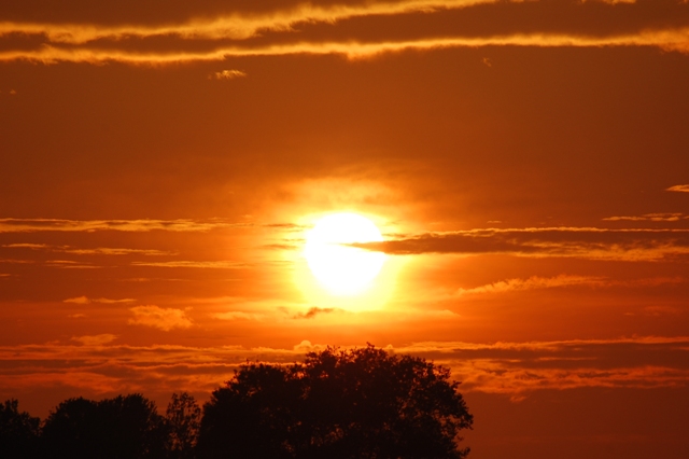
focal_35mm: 450
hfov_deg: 4.6
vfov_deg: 3.1
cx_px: 344
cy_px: 230
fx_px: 8608
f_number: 8
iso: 200
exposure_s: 1/1250
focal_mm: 300
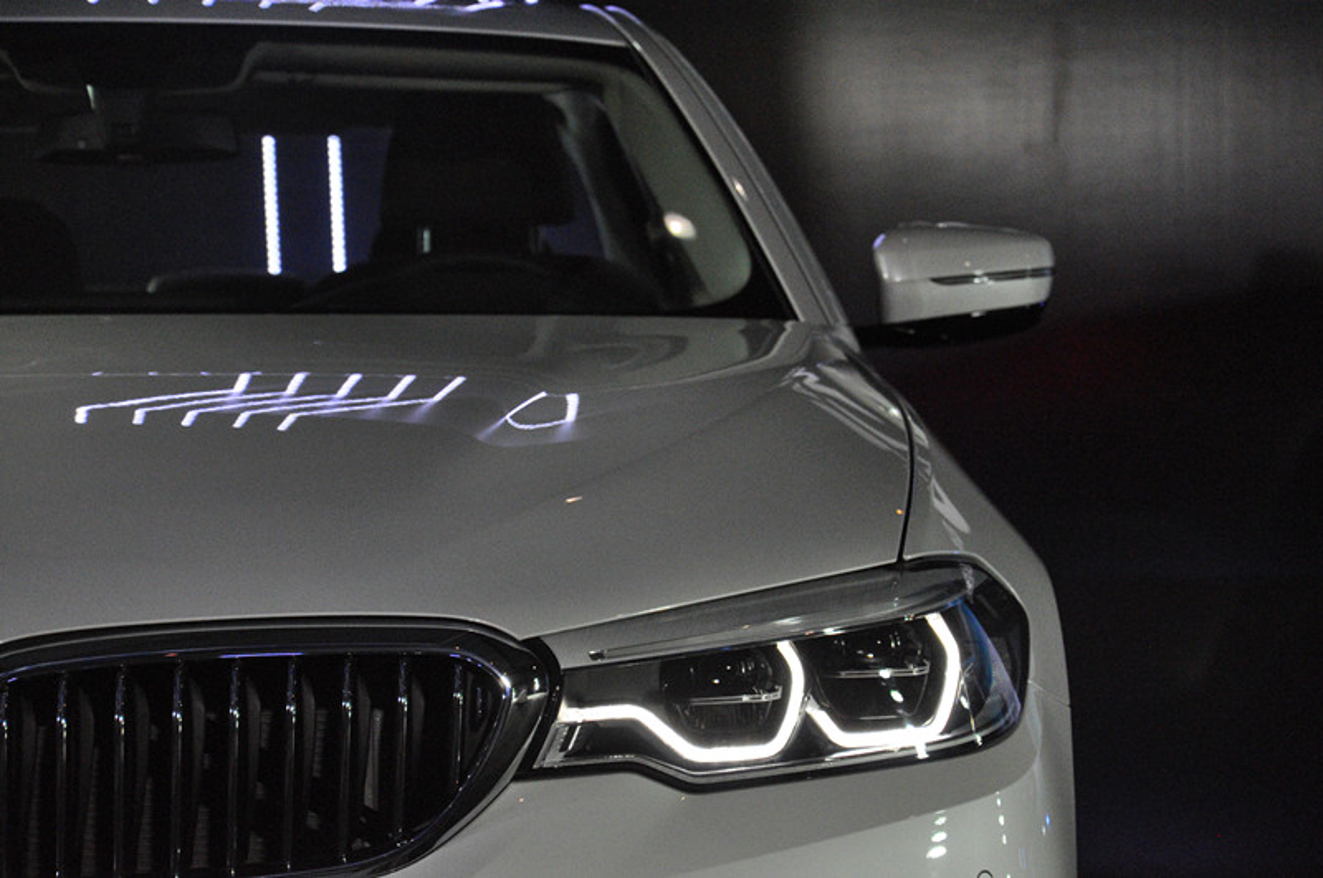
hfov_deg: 15.2
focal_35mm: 135
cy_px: 439
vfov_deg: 10.1
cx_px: 662
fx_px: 4954
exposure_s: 1/1000
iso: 3200
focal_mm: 90
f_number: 8
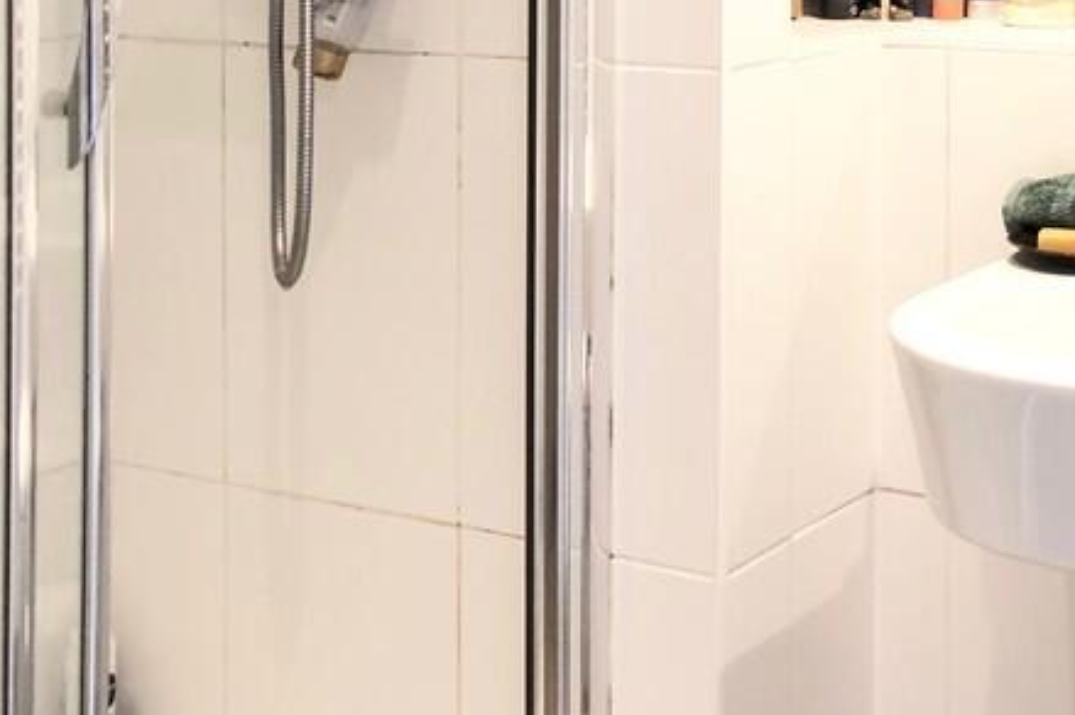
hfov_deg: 28.8
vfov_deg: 18.9
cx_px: 921
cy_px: -140
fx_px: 2029
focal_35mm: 68
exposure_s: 1/17
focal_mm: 4
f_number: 1.8
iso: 50
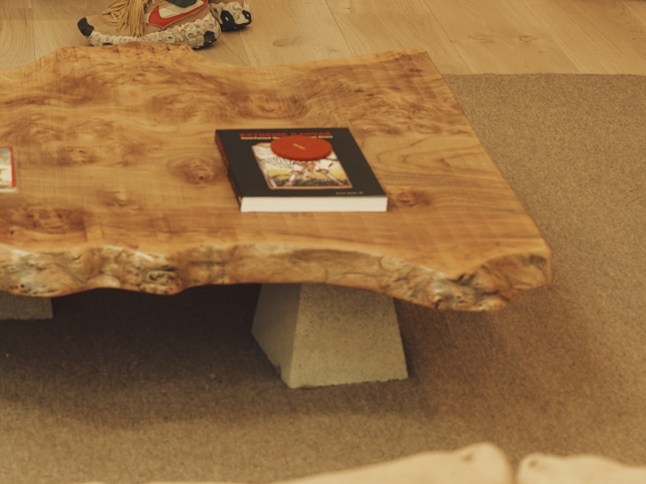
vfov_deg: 13.1
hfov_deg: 18.5
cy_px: -364
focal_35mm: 103
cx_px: -33
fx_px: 1922
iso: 400
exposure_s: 1/80
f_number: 4.8
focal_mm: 45
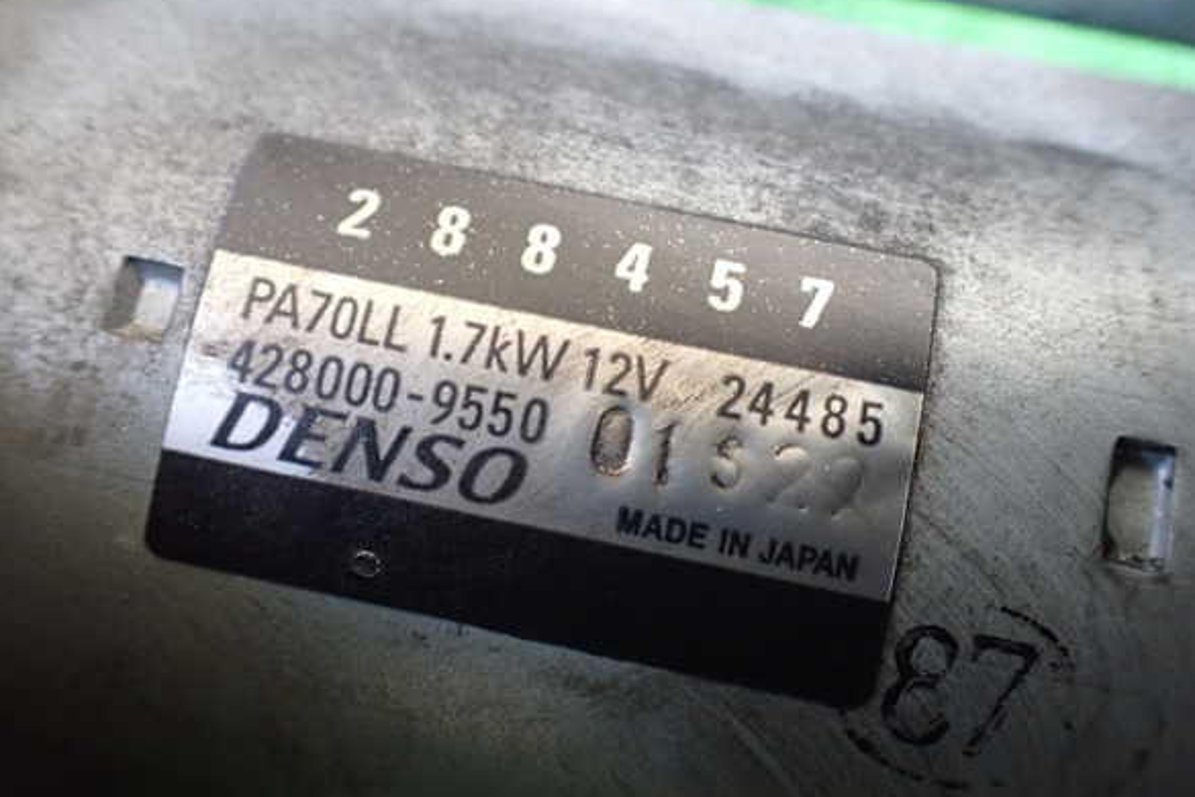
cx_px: 611
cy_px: 396
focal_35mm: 32
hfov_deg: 58.7
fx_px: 1062
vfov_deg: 41.1
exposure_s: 1/60
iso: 800
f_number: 2.3
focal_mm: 5.4
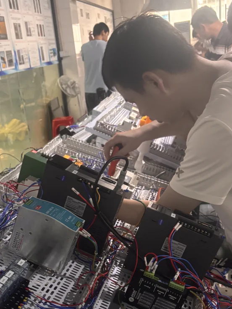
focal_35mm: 51
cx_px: 92
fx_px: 455
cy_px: 246
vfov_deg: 36.3
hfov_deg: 28.5
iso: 320
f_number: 1.6
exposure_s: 1/50
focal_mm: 5.96
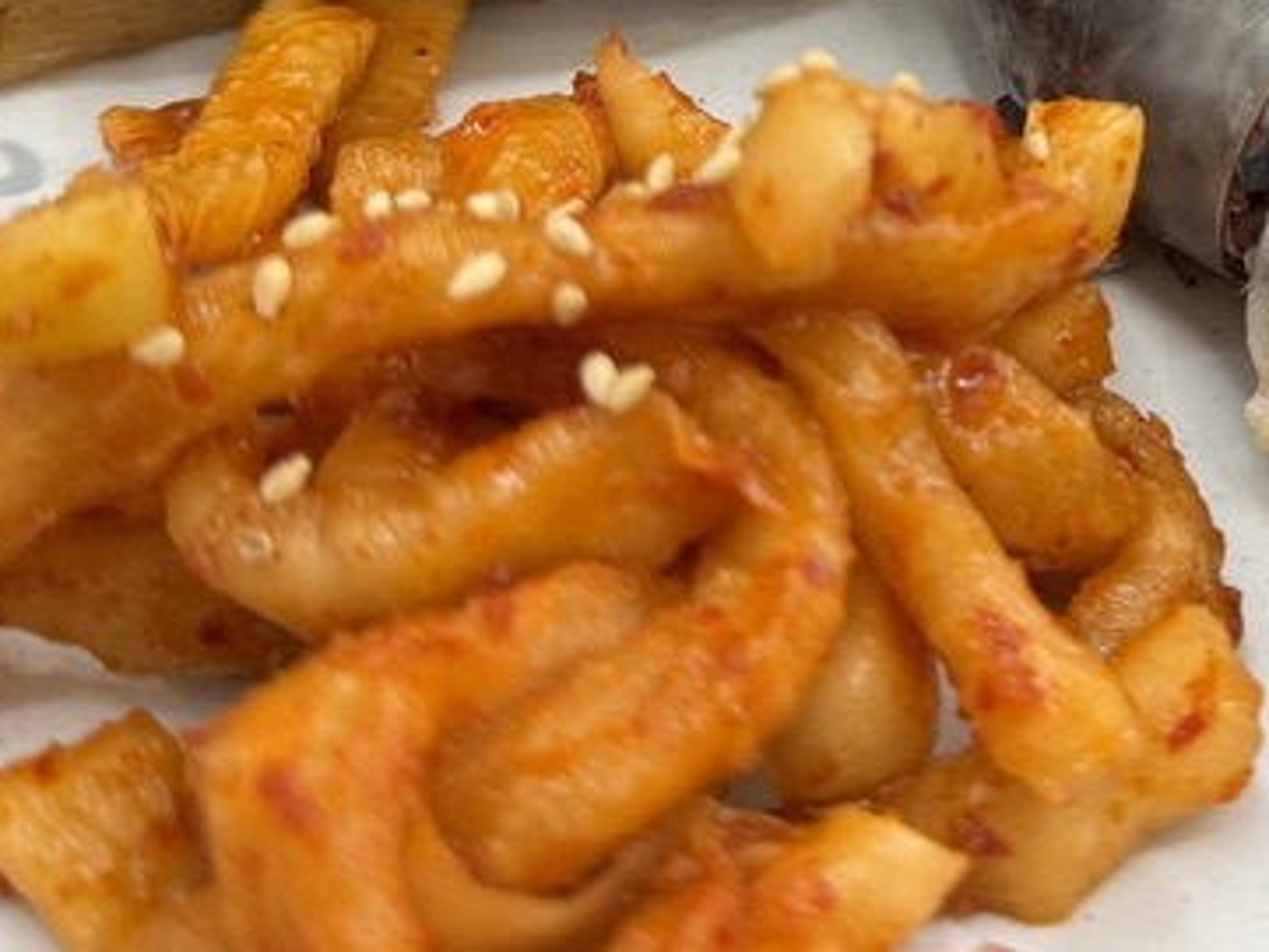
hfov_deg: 26.8
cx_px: 1297
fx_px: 2494
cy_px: -109
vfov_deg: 20.6
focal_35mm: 68
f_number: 1.78
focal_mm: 6.76
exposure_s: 1/60
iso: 125
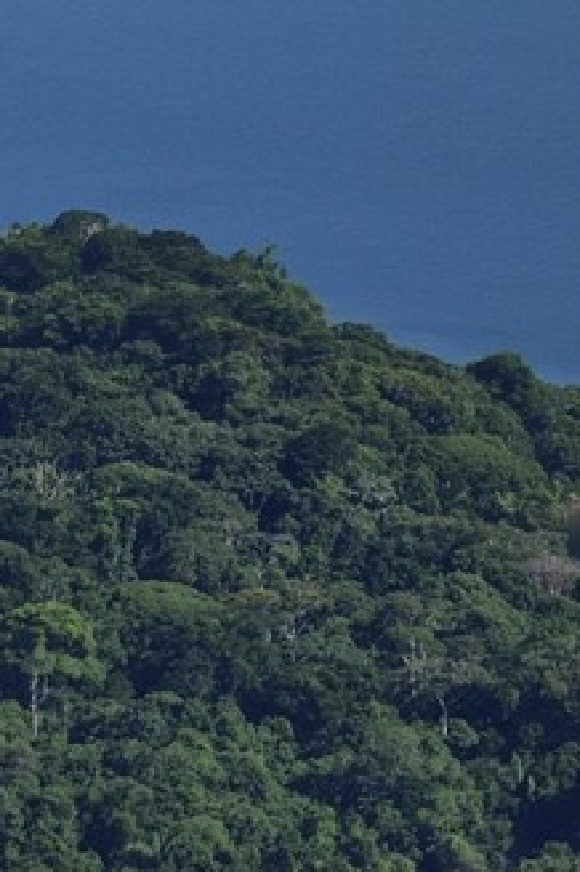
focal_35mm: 902
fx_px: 21843
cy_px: -1085
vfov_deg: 2.3
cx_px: 1051
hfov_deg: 1.5
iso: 200
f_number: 8
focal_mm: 185
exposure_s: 1/800
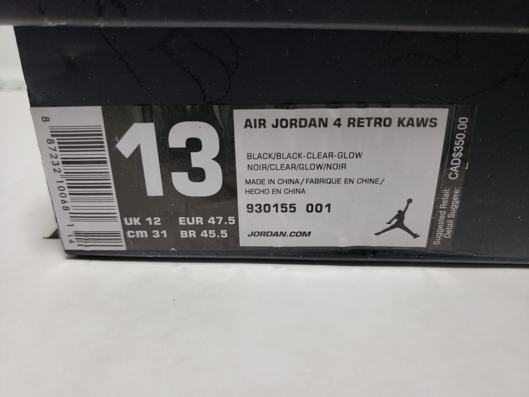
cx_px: 264
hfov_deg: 67.3
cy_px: 198
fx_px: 397
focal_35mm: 26
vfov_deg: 53.1
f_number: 1.5
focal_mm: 4.3
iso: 50
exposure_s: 1/321
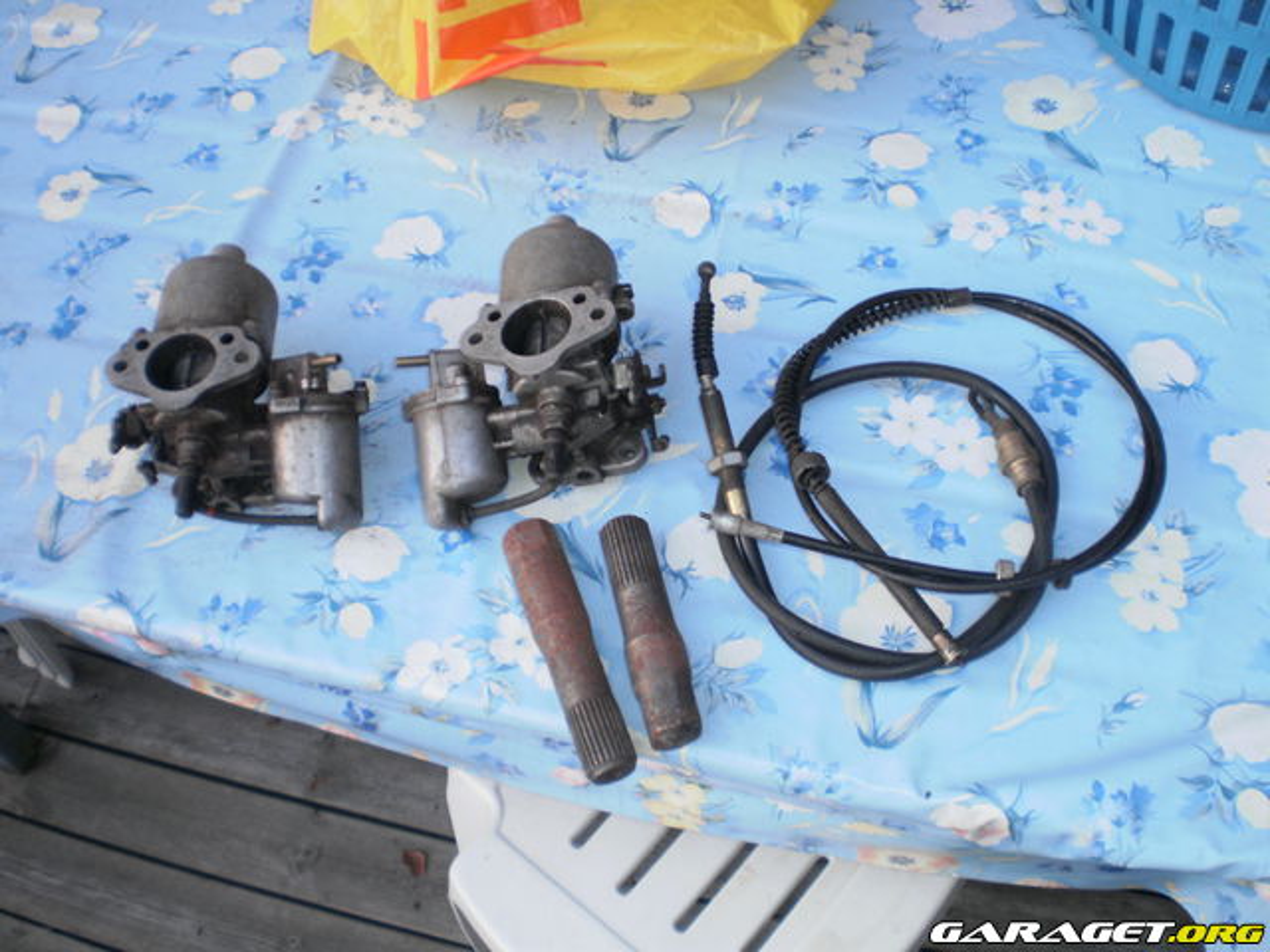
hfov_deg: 51.4
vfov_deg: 39.7
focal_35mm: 36
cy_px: 476
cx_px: 635
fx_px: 1321
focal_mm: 6.3
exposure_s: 1/30
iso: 125
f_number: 3.1
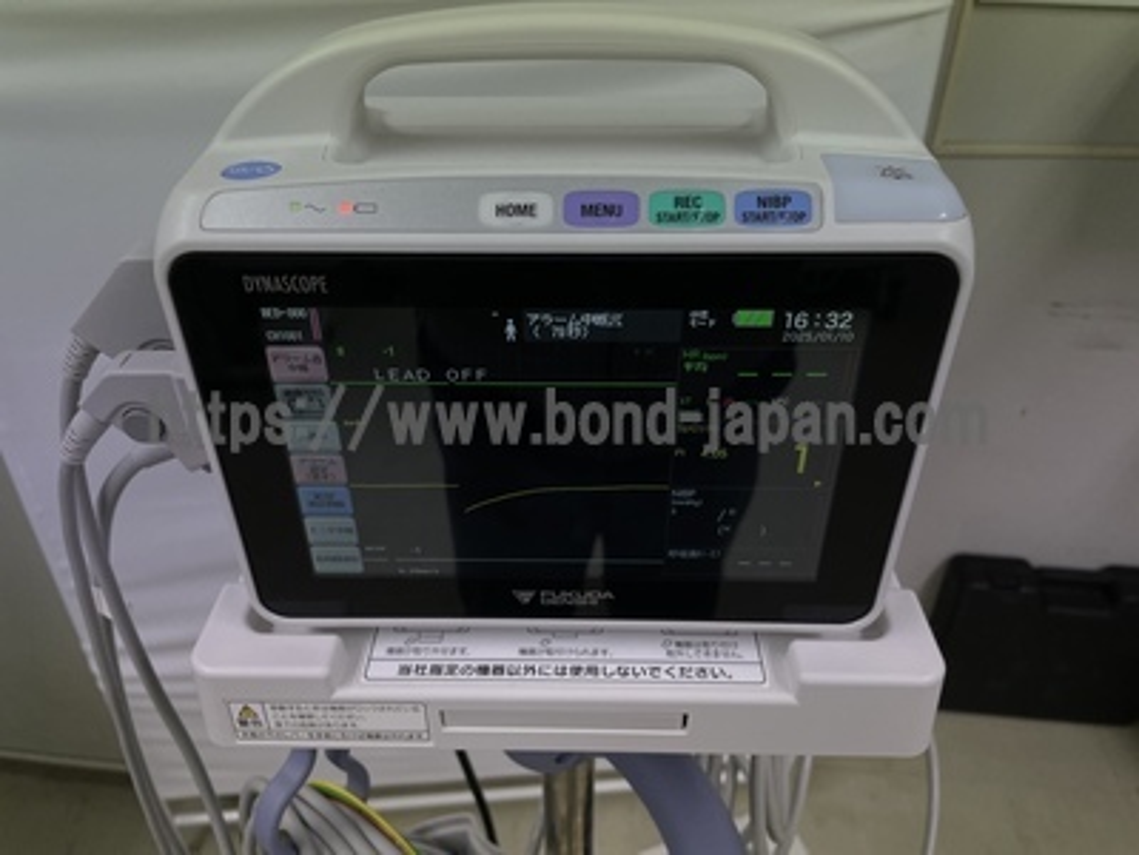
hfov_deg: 67.3
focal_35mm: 26
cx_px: 570
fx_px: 856
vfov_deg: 53.1
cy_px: 428
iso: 50
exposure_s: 1/100
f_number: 1.6
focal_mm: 4.2
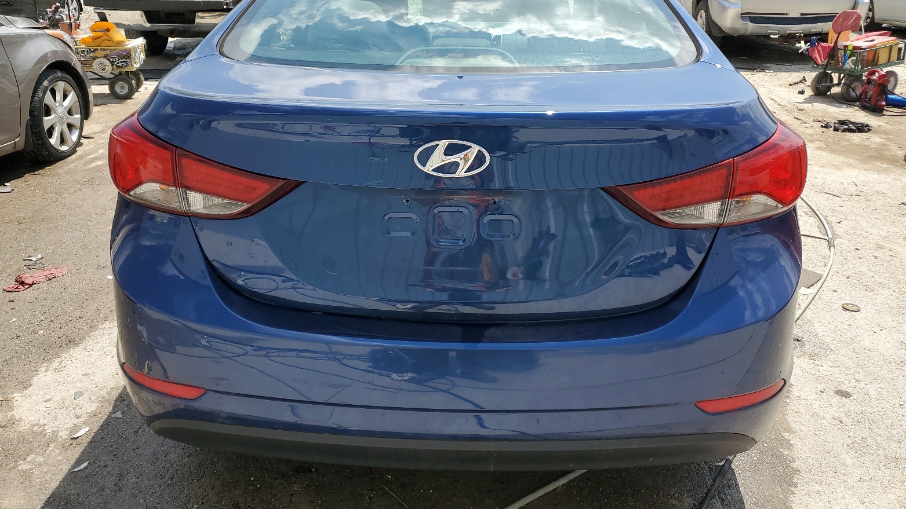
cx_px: 454
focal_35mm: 29
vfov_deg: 39.9
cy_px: 188
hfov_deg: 66.1
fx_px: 697
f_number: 1.5
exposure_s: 1/2500
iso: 50
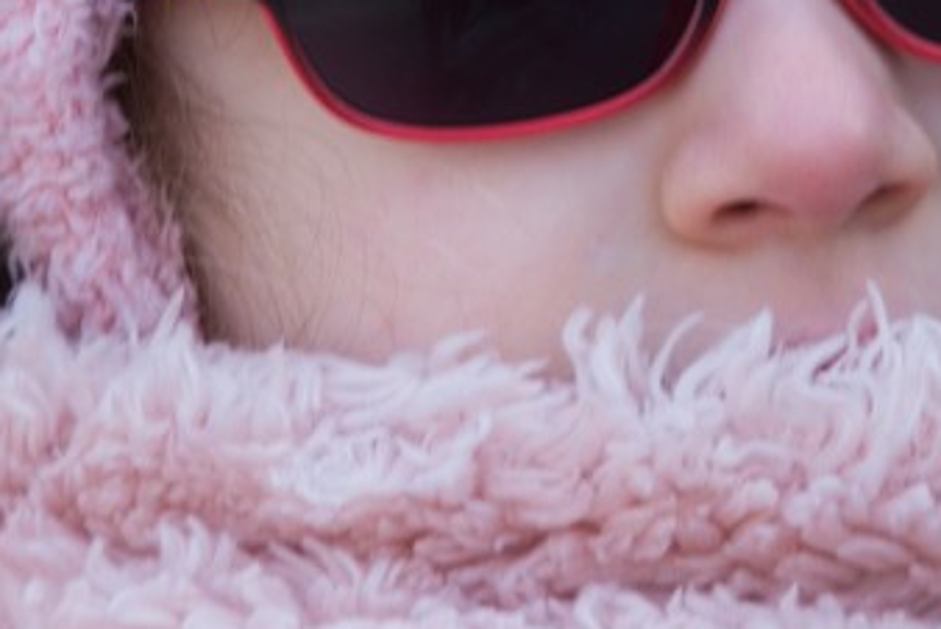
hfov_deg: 1.6
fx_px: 33276
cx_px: 786
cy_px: -303
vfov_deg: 1.1
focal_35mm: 1272
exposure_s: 1/160
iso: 100
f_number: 6.3
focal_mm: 300
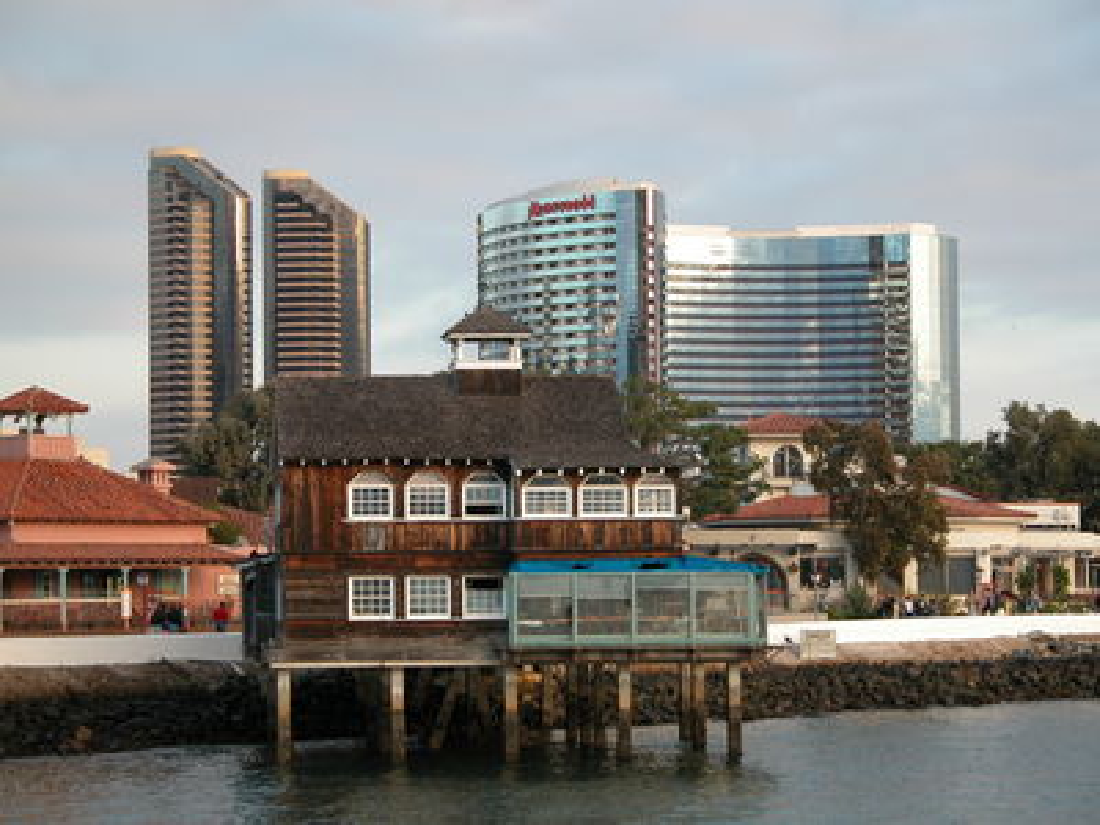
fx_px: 3368
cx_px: 550
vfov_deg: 14.0
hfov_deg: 18.5
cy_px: 412
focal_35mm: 106
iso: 100
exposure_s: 1/86.5
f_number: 3.7
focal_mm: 27.3
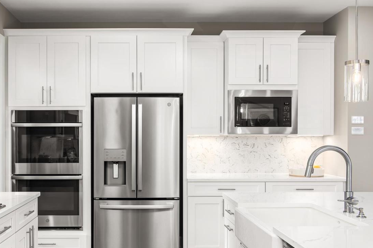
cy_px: 142
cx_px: 142
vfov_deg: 31.8
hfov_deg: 46.0
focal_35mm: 42
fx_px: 435
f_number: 8
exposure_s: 1/250
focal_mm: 32
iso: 200
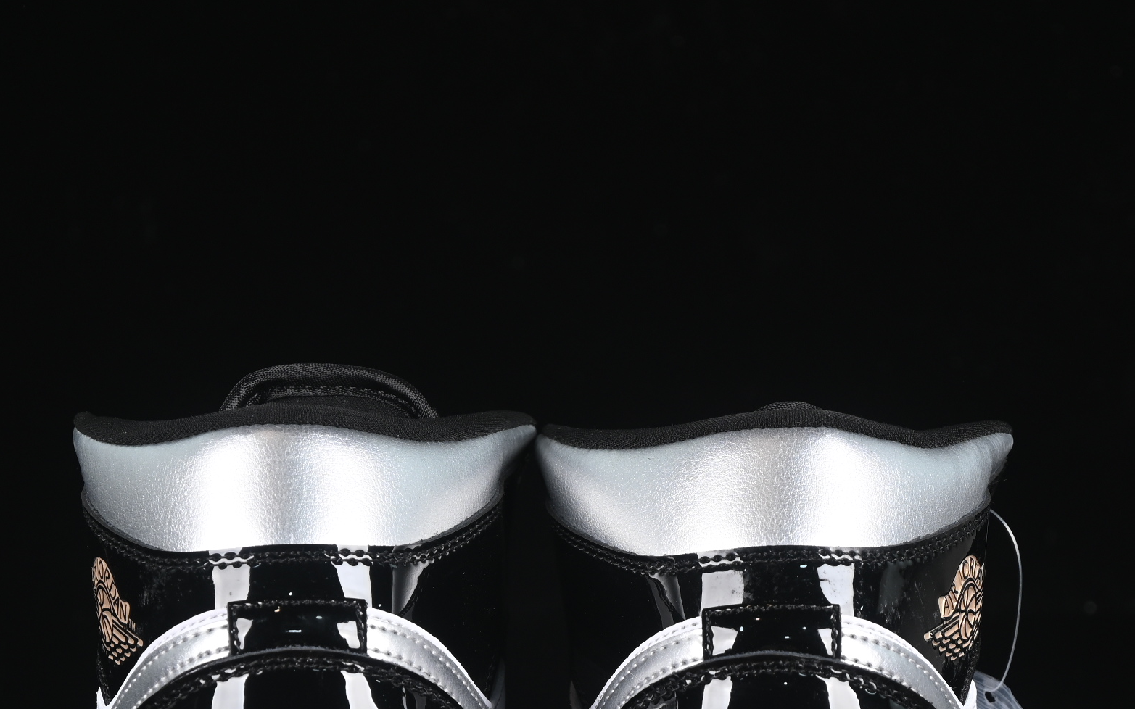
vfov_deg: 9.6
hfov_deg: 15.4
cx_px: 554
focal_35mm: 136
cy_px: 602
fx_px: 4207
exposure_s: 1/60
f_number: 6.3
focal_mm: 50
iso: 160
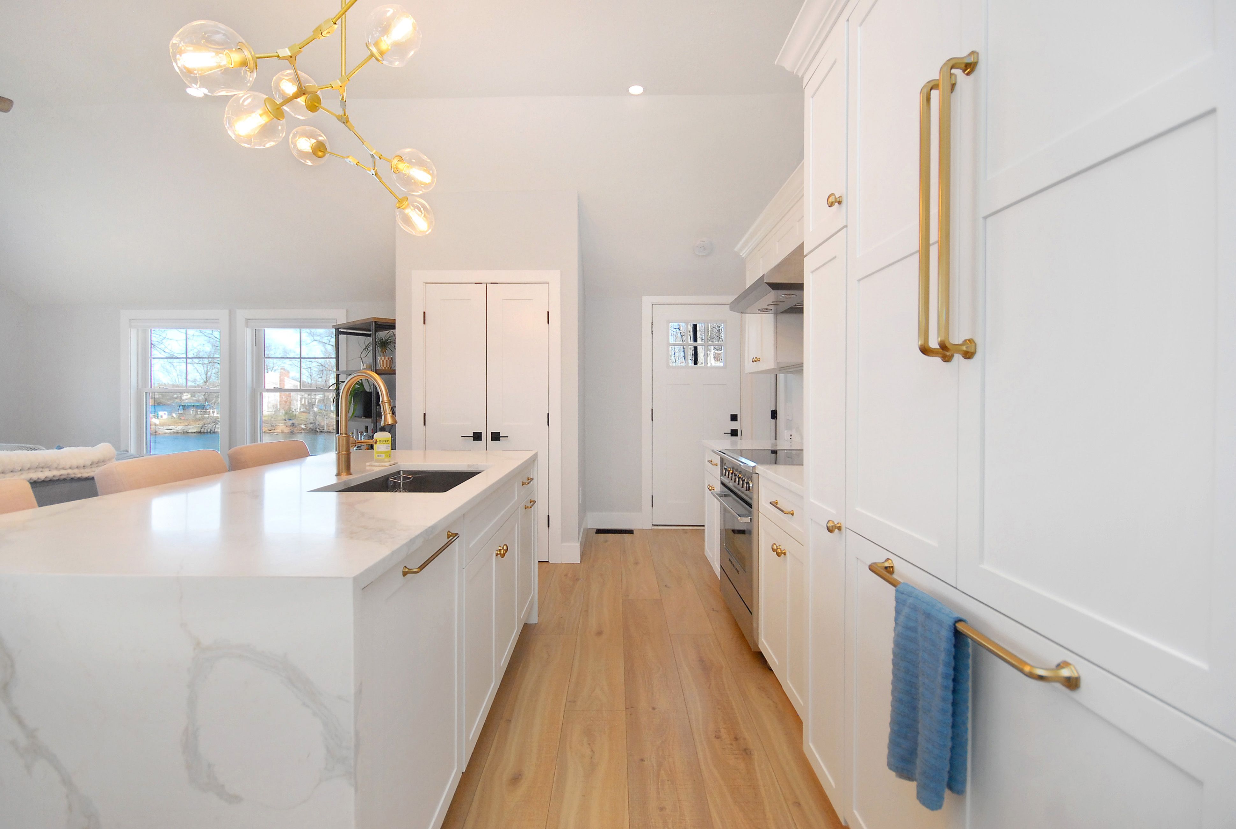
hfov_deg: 100.3
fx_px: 516
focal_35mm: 15
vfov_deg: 77.5
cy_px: 414
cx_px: 618
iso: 640
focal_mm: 10
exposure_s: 1/60
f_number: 5.6
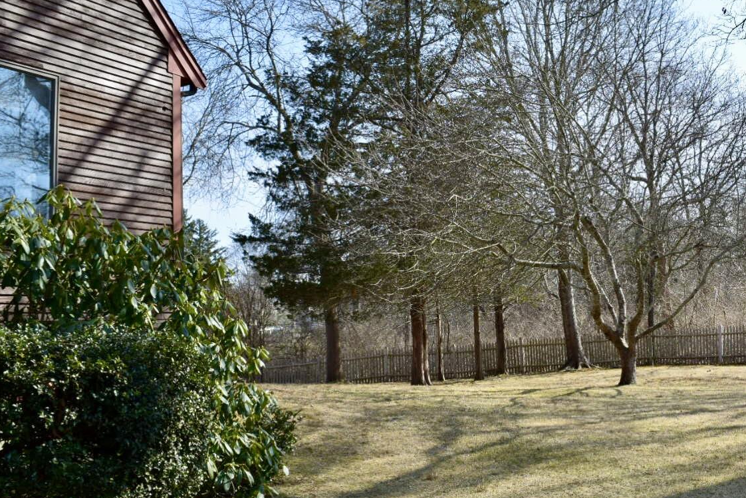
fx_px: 808
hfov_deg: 48.1
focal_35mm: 39
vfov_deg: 34.2
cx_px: 537
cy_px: 227
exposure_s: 1/500
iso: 320
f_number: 11
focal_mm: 18
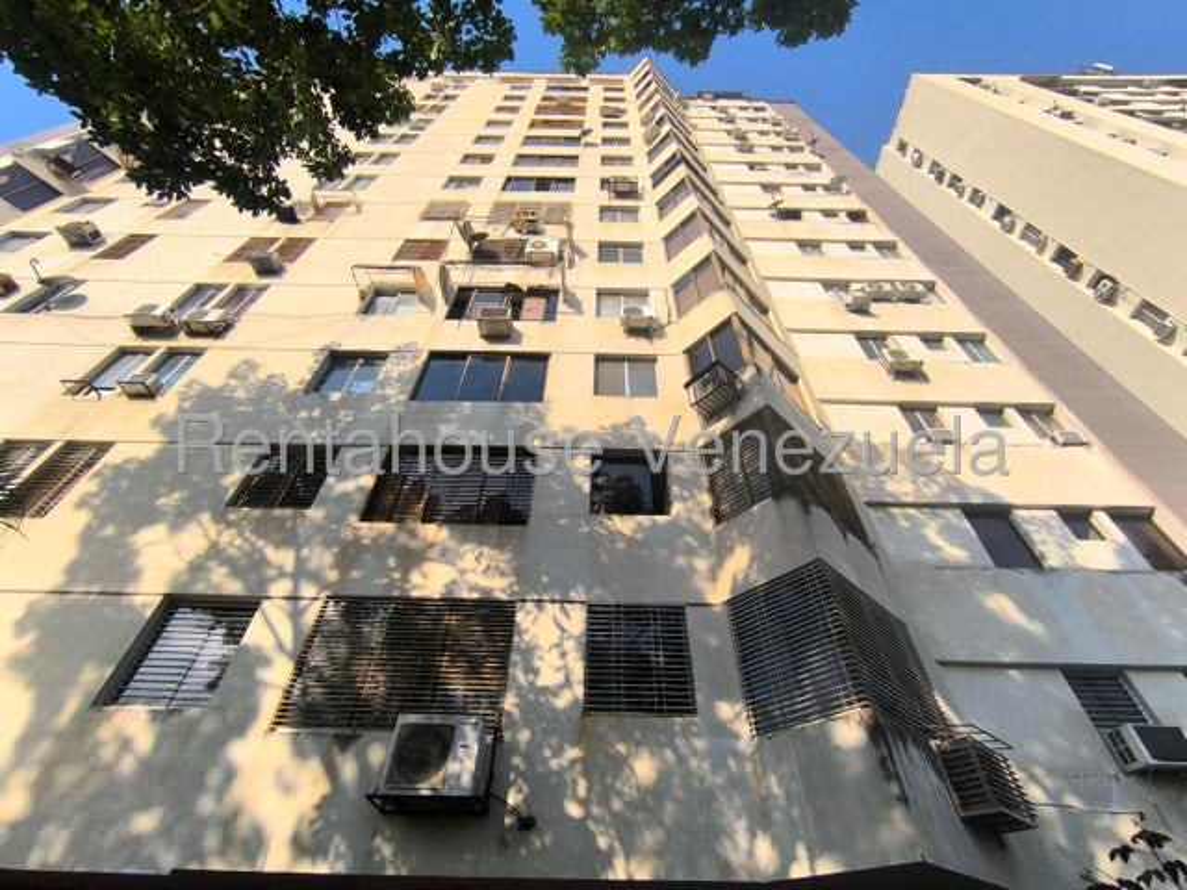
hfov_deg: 94.5
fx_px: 549
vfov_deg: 78.1
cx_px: 594
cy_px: 445
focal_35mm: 16
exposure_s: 1/1786
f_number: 2.2
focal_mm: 1.65
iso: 50
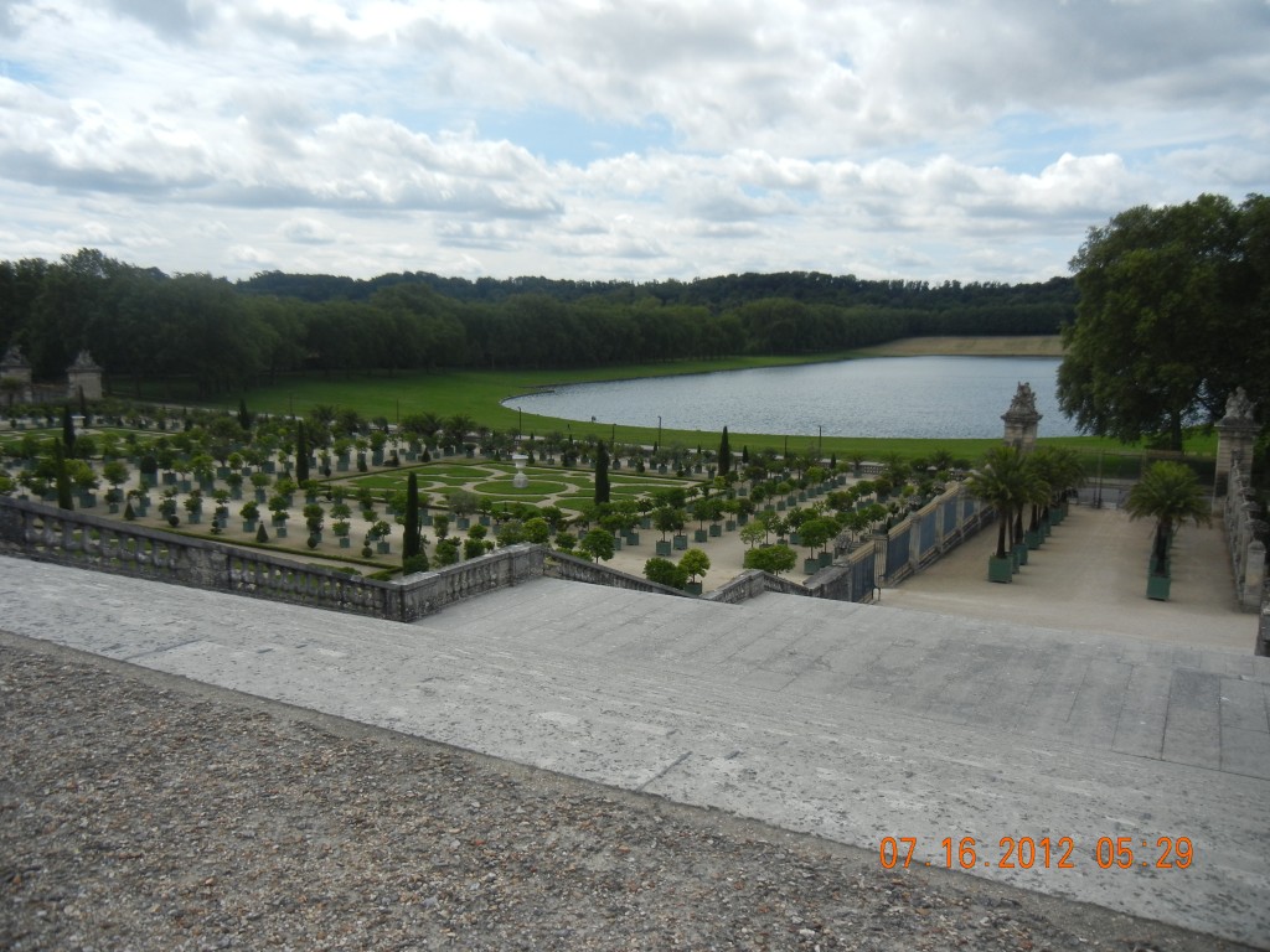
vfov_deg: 46.8
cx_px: 635
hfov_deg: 60.0
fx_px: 1101
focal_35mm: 30
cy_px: 476
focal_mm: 5.4
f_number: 7
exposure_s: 1/503
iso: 160
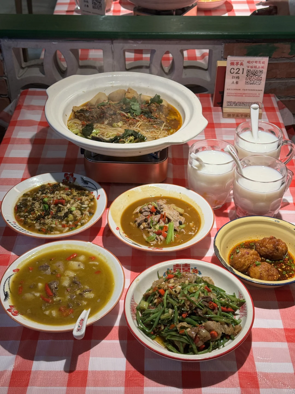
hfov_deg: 30.3
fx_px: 545
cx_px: 148
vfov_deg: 39.7
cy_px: 197
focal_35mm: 48
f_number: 1.78
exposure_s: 1/100
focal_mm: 6.76
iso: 100
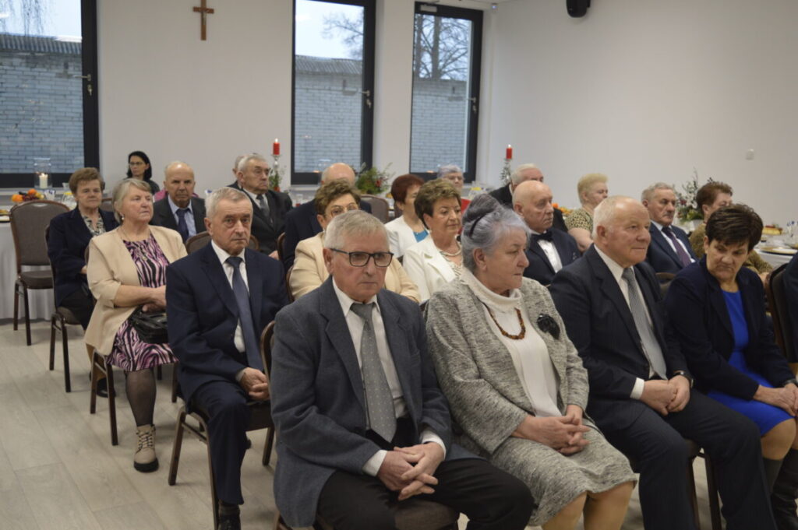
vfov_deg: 35.4
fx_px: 831
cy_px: 265
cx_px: 399
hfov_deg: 51.3
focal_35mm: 38
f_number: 4
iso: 400
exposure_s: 1/50
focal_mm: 25
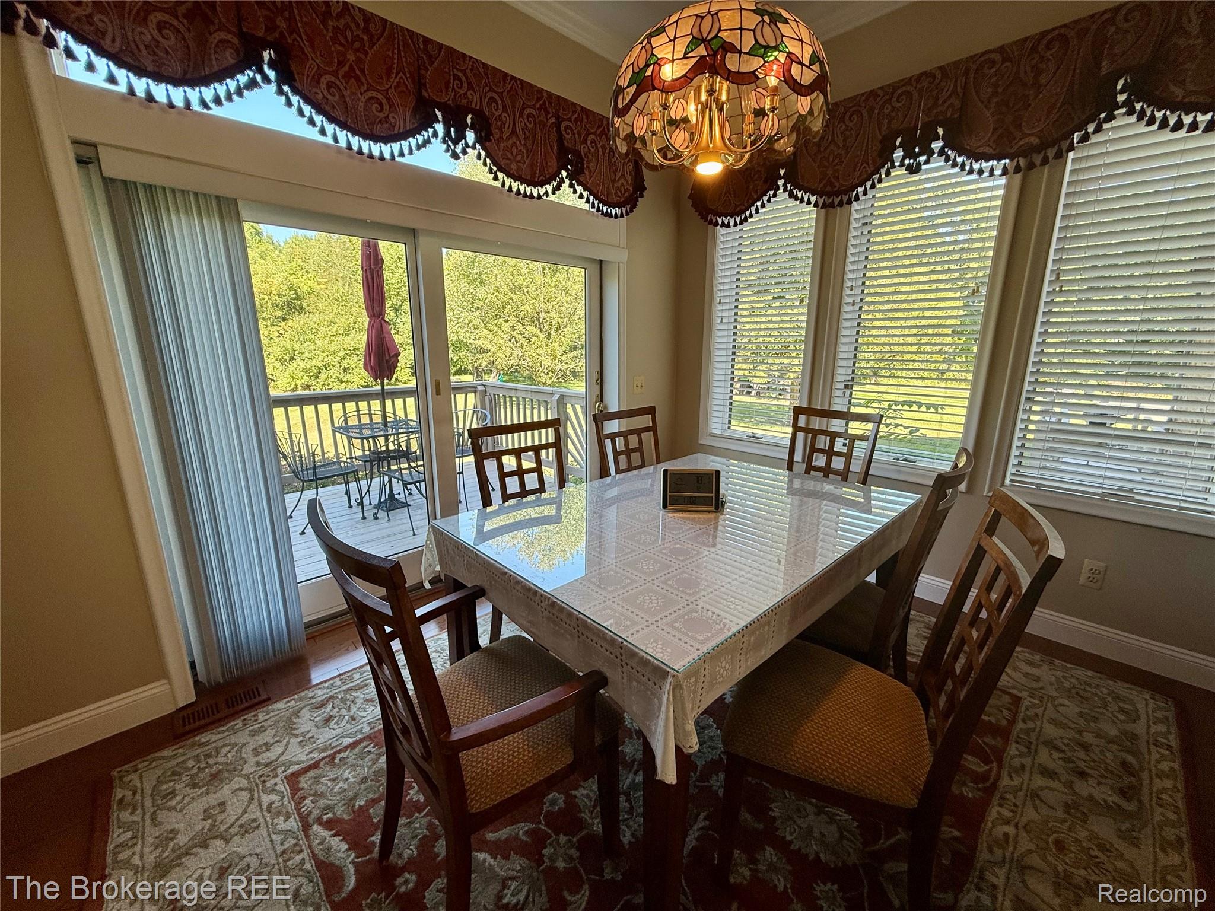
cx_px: 608
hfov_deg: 102.1
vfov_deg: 85.7
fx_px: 491
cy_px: 456
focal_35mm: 14
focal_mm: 2.22
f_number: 2.2
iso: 64
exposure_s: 1/120
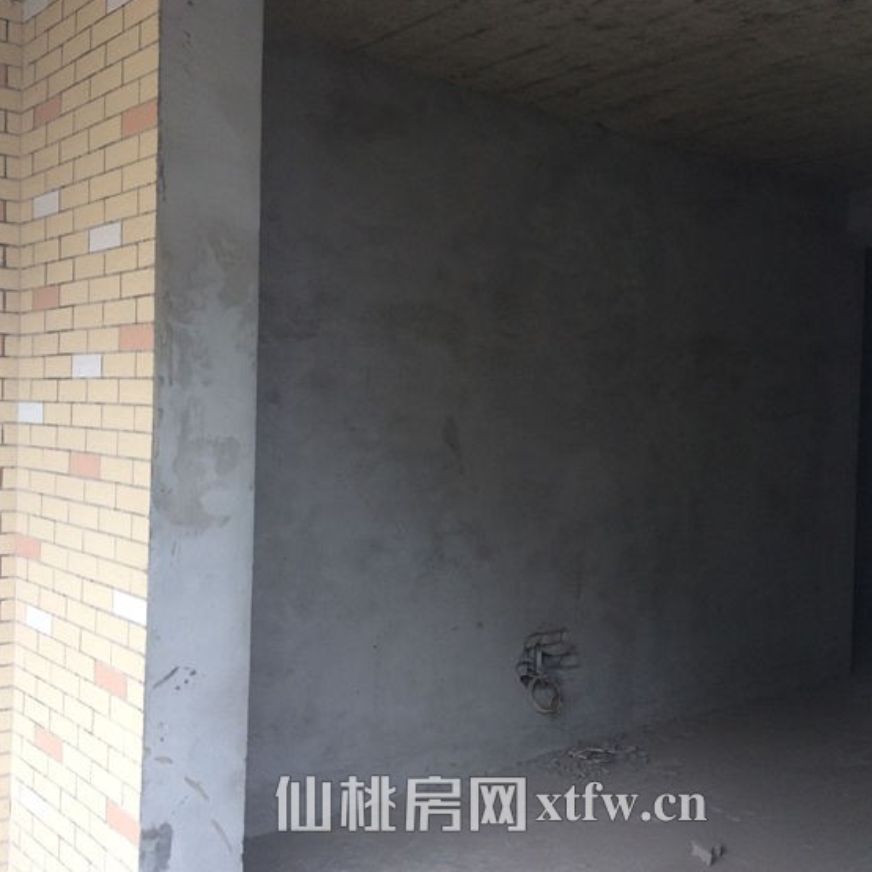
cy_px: 438
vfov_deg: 44.9
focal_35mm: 37
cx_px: 472
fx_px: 1054
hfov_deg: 44.9
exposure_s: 1/33
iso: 100
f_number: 2.2
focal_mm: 4.15
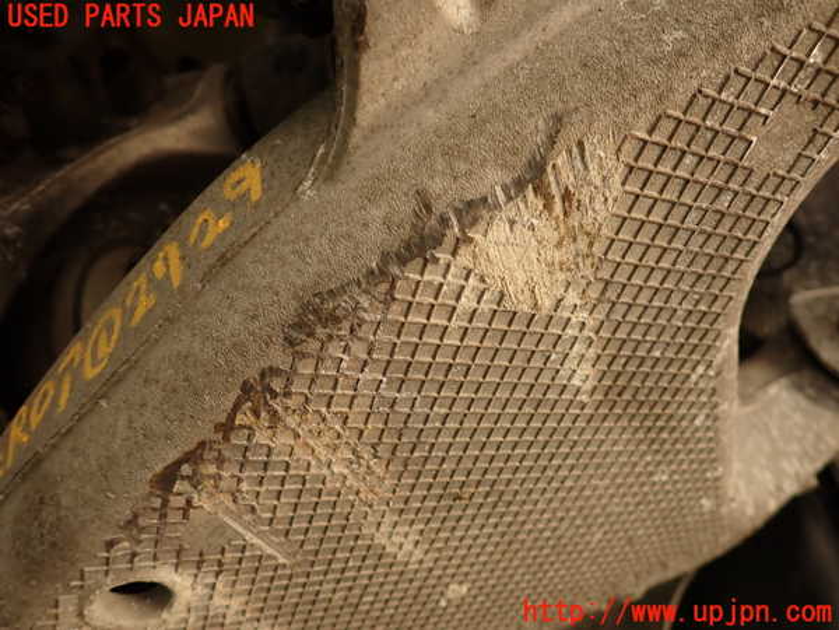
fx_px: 606
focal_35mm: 25
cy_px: 315
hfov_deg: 69.4
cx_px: 420
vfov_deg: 54.9
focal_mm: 4.5
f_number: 2
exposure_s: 1/60
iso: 100
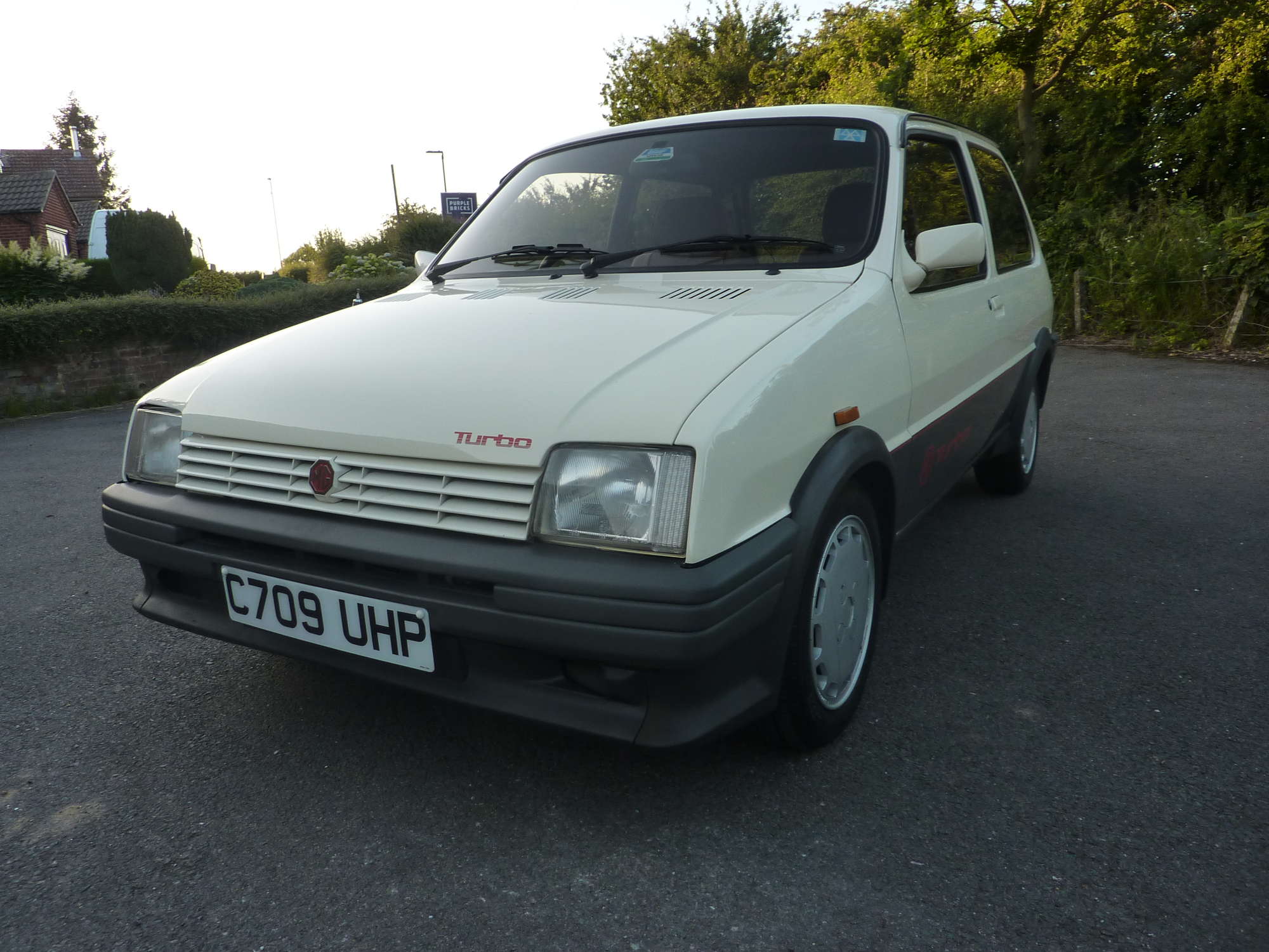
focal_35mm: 25
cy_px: 476
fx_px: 916
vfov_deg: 54.9
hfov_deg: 69.4
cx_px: 634
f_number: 3.5
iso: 125
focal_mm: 4.1
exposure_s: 1/100
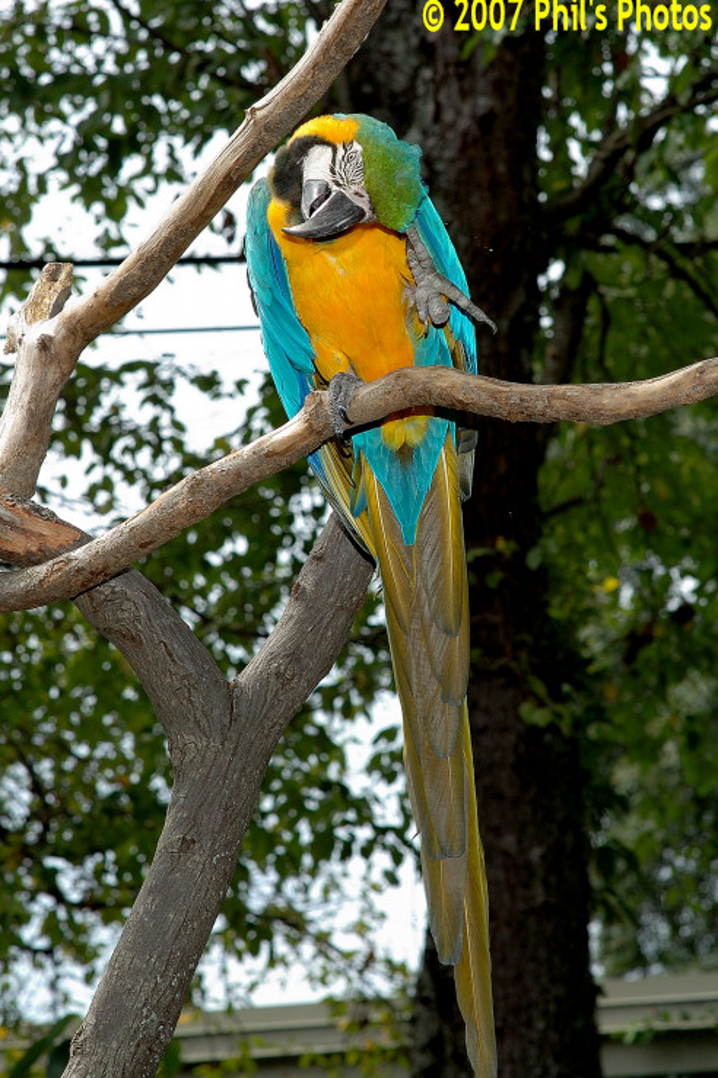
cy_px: 538
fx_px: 3968
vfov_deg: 15.5
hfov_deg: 10.3
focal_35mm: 133
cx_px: 366
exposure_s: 1/125
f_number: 8
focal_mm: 85
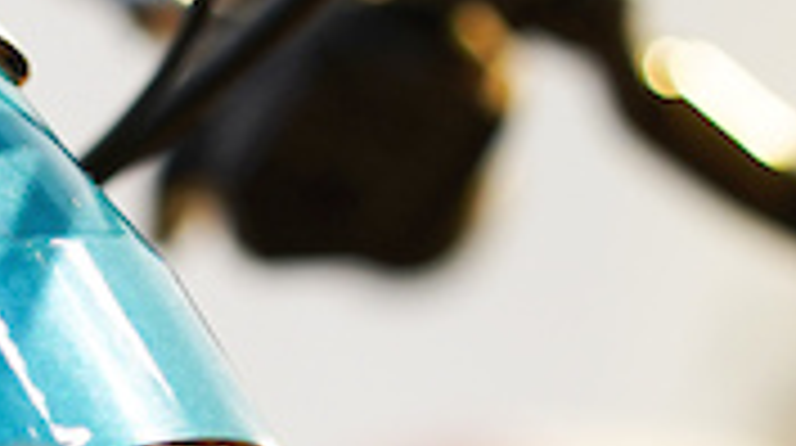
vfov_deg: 3.6
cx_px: -1075
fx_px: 7040
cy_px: 692
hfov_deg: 6.2
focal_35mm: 334
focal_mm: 55
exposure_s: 1/125
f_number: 2.8
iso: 1000
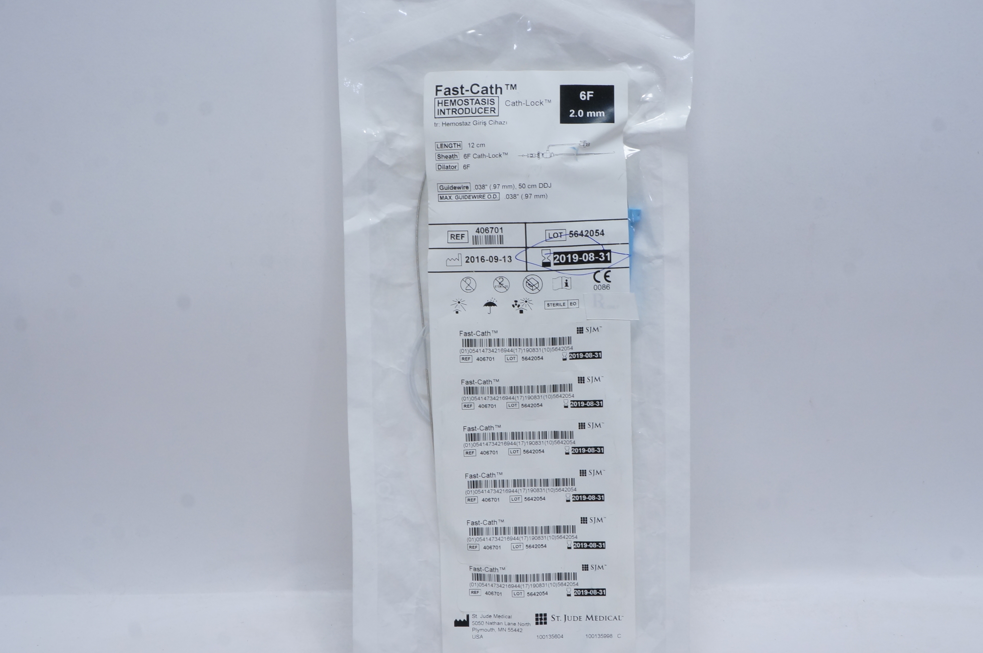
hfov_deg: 46.4
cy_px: 326
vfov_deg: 31.8
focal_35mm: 42
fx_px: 1146
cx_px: 547
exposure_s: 1/10
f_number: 14
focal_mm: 22
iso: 400
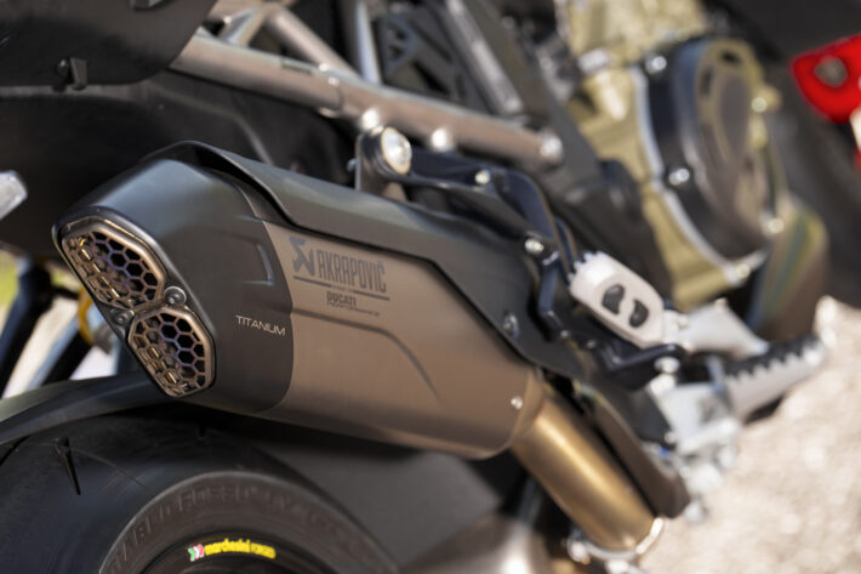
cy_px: 287
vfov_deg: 8.3
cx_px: 430
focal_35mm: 165
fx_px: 3945
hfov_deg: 12.5
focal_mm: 165
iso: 50
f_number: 5
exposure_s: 1/160
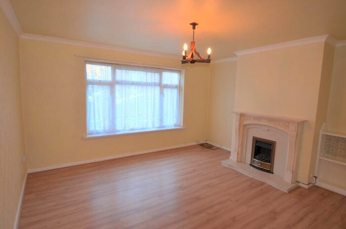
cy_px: 114
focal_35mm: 18
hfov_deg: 90.1
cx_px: 173
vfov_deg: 67.2
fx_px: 173
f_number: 3.8
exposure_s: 1/125
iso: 400
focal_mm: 12
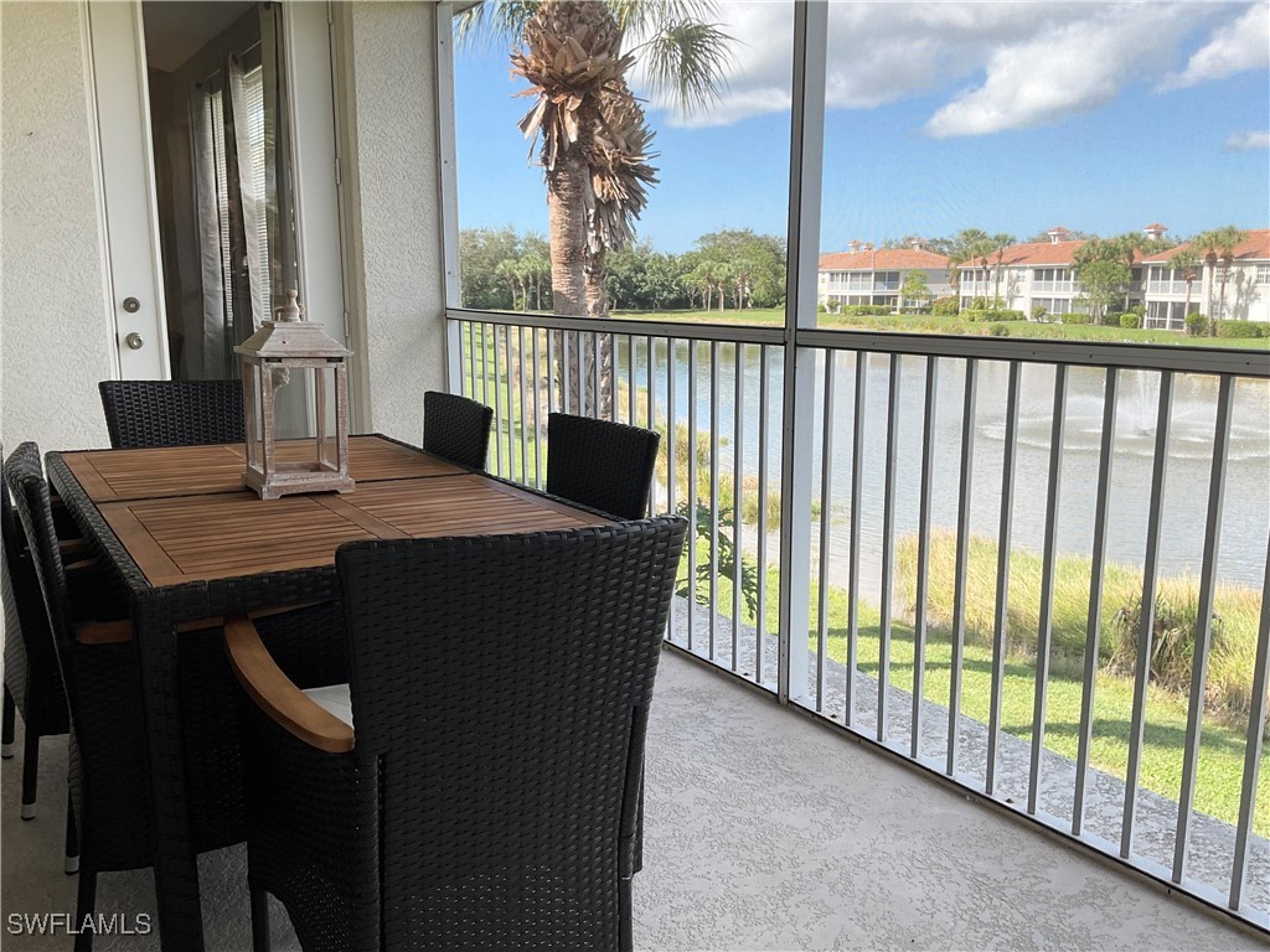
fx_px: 1064
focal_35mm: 29
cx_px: 635
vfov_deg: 48.2
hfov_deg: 61.7
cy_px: 476
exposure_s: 1/454
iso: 16
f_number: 1.8
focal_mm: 3
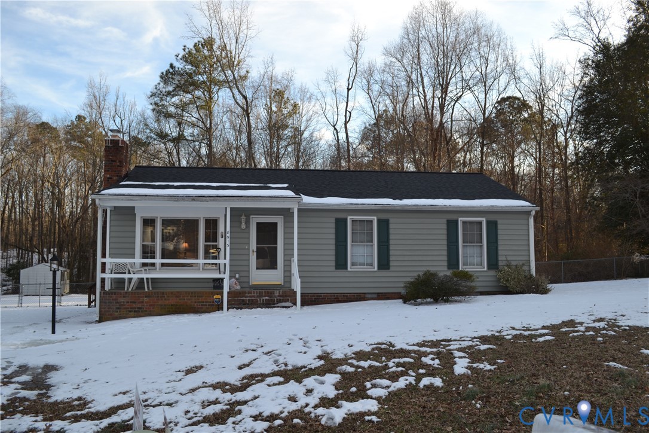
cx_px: 324
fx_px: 541
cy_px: 216
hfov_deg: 61.9
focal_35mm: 30
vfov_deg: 43.6
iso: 100
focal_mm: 20
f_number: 6.3
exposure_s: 1/160
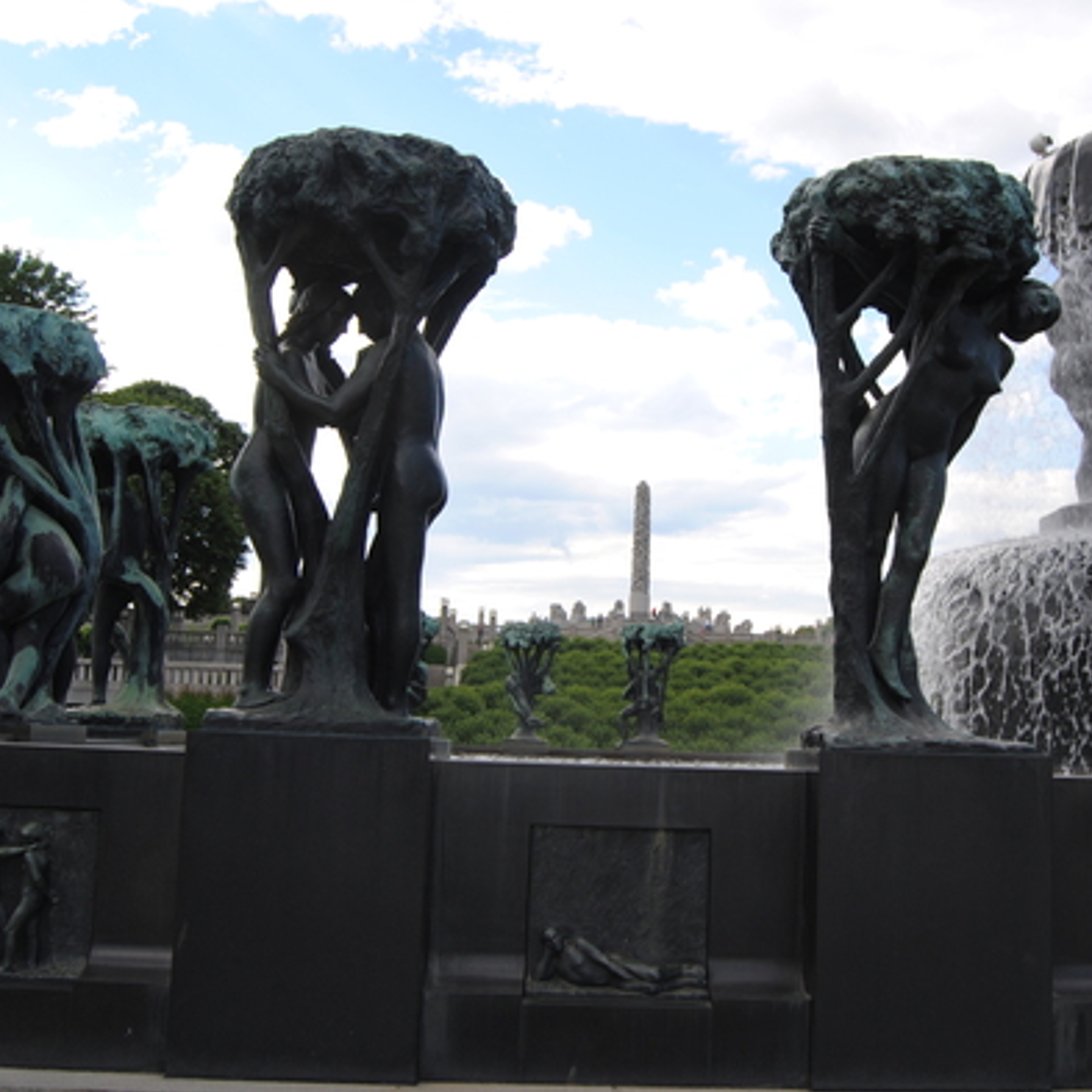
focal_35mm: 39
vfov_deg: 42.8
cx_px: 650
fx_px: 1392
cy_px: 547
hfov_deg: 42.6
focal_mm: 20
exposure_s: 1/160
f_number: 6.3
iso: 100
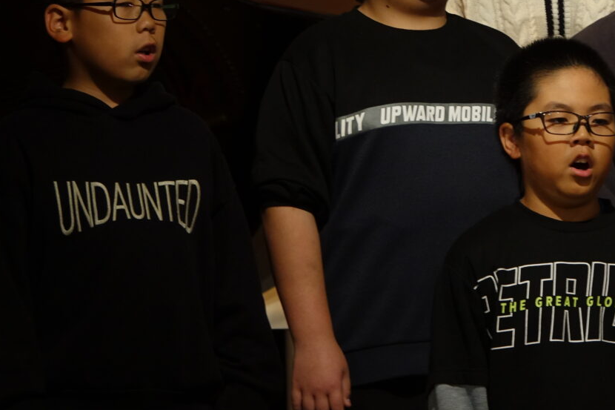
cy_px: 116
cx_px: 555
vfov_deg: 1.9
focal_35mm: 716
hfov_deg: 2.9
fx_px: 12228
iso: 400
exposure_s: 1/100
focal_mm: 120.91
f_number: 4
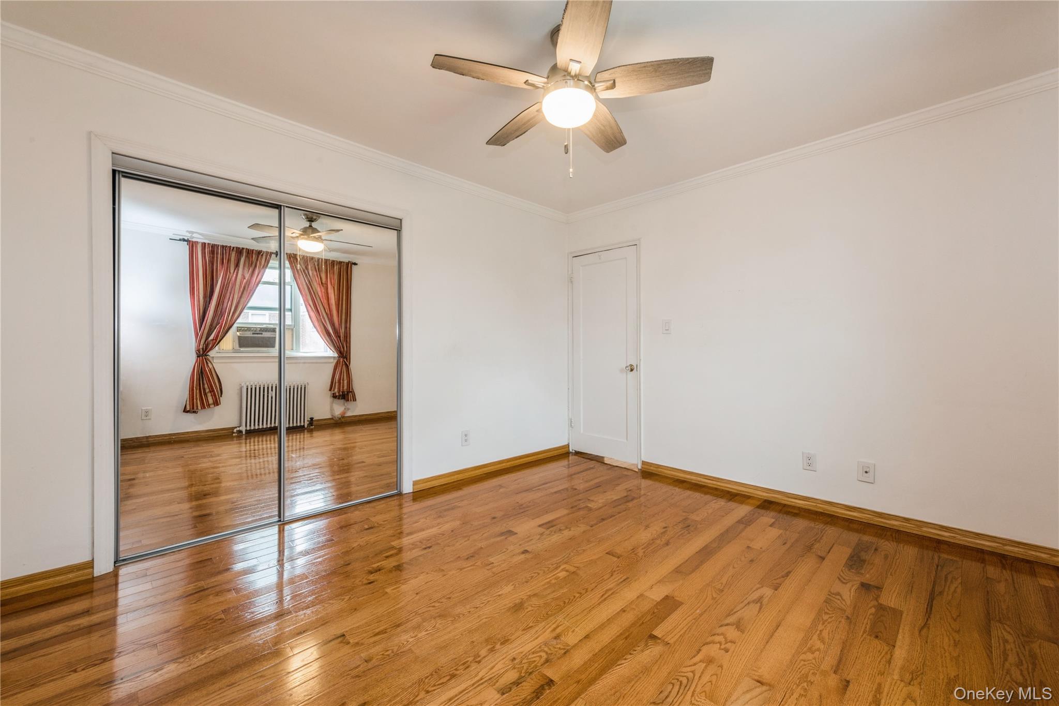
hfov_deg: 104.3
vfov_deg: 81.2
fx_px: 412
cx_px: 530
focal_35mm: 14
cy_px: 353
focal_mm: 14
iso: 400
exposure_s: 1/4
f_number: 11
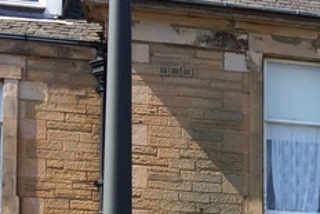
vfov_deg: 9.7
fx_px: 1183
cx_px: 586
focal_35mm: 133
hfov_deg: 13.7
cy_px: 411
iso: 32
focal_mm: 4.15
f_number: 2.2
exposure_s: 1/1140
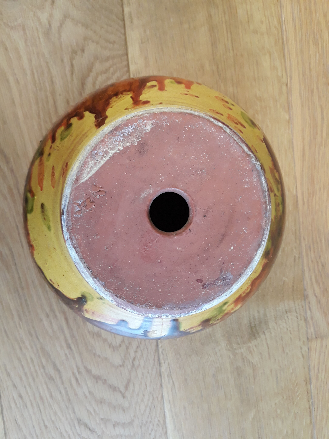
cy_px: 220
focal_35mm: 27
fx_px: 342
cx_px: 164
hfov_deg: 51.4
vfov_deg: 65.3
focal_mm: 3.71
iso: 200
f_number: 1.7
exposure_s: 1/33
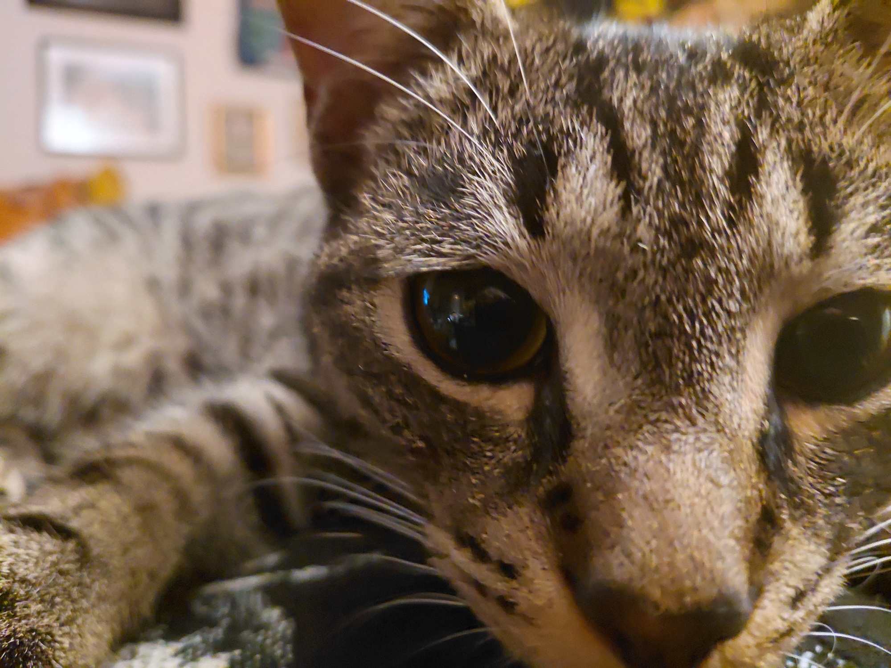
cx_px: 446
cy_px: 334
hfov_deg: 69.4
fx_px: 643
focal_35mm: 25
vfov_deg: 54.9
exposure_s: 1/15
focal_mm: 4.69
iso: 1600
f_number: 1.8
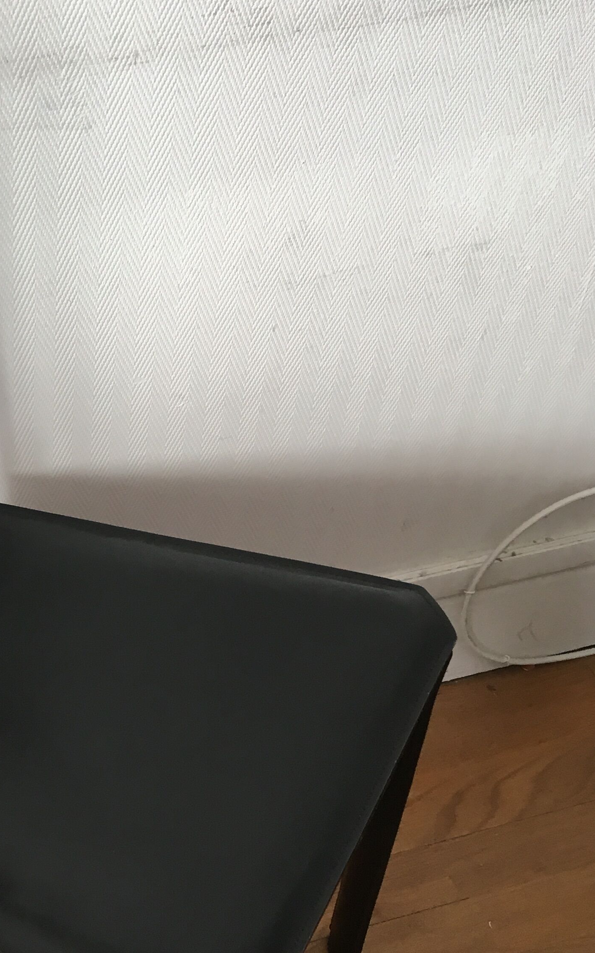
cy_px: 615
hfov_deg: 22.6
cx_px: -5
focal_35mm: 55
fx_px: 1428
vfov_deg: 36.6
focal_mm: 4.15
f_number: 2.2
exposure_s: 1/33
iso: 40
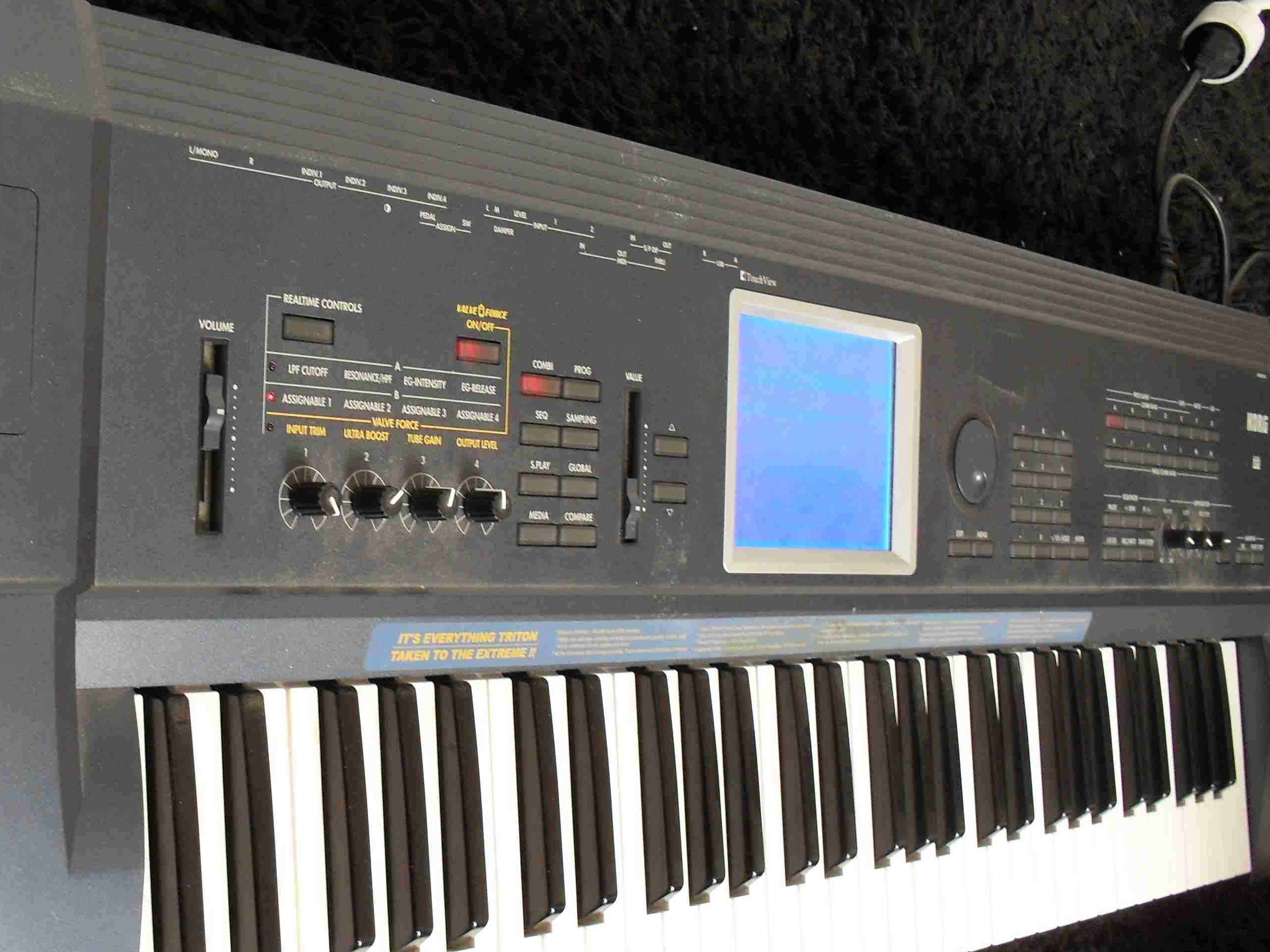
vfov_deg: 29.0
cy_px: 581
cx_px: 384
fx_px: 1834
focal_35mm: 50
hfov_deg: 37.6
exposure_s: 1/15
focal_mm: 6.3
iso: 200
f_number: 3.2
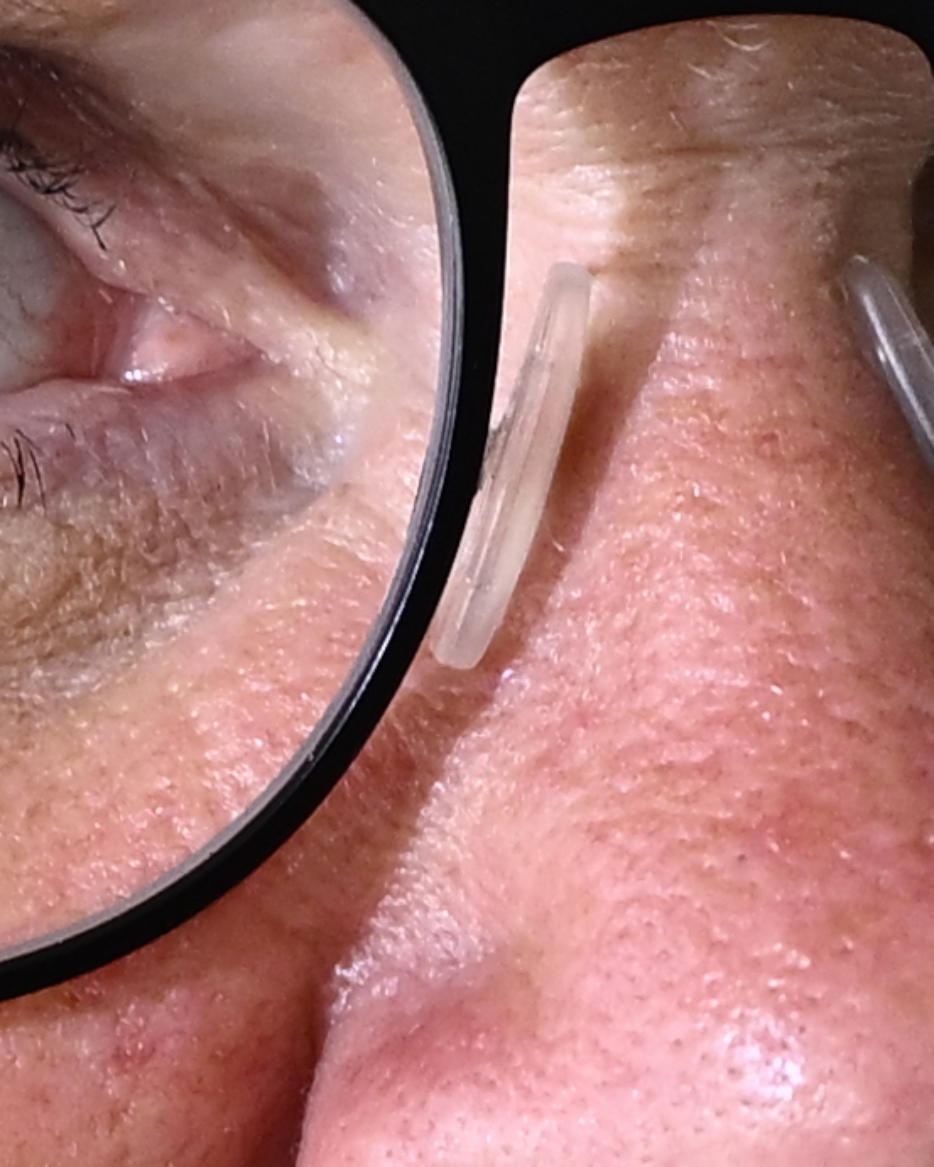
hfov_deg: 2.1
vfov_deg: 2.6
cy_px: 1294
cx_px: 1848
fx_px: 25564
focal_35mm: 740
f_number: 4
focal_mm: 66
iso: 450
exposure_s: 1/250
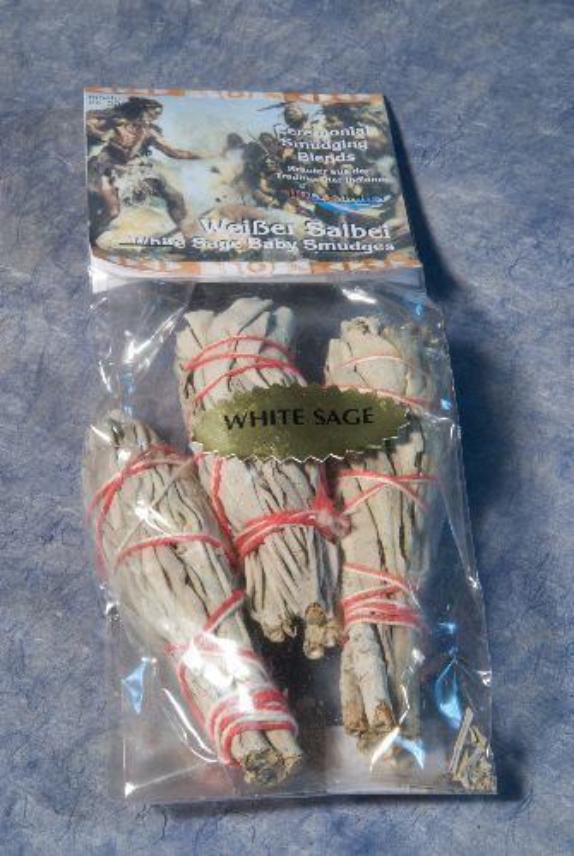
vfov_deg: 22.6
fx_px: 2145
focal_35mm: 90
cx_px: 287
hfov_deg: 15.2
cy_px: 428
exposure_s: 1/1.6
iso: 100
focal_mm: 60
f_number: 36
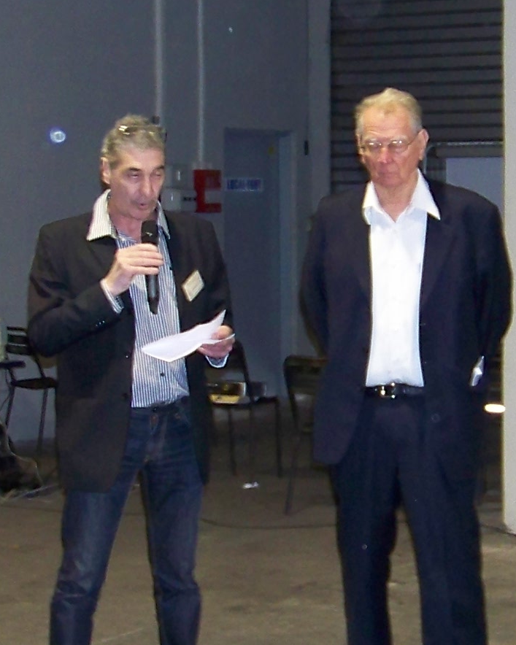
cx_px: 348
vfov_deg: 18.6
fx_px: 1967
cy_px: 413
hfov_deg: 14.9
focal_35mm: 103
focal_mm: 5.85
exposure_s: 1/30
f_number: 2.8
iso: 200
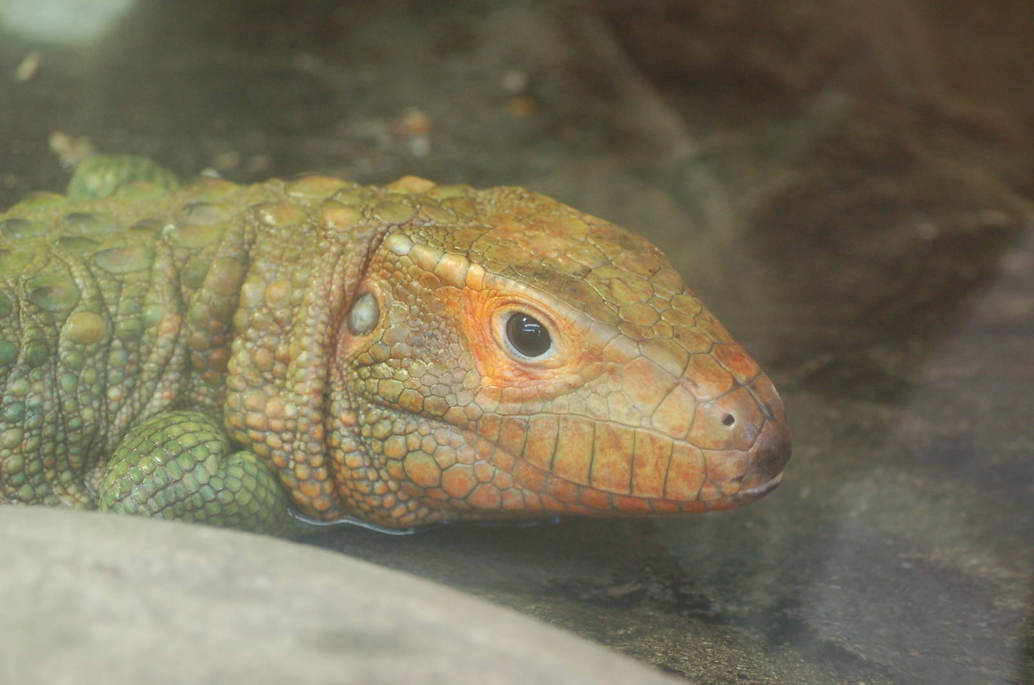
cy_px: 342
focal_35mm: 120
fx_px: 3441
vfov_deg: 11.4
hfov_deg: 17.1
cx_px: 517
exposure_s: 1/20
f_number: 5.6
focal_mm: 80
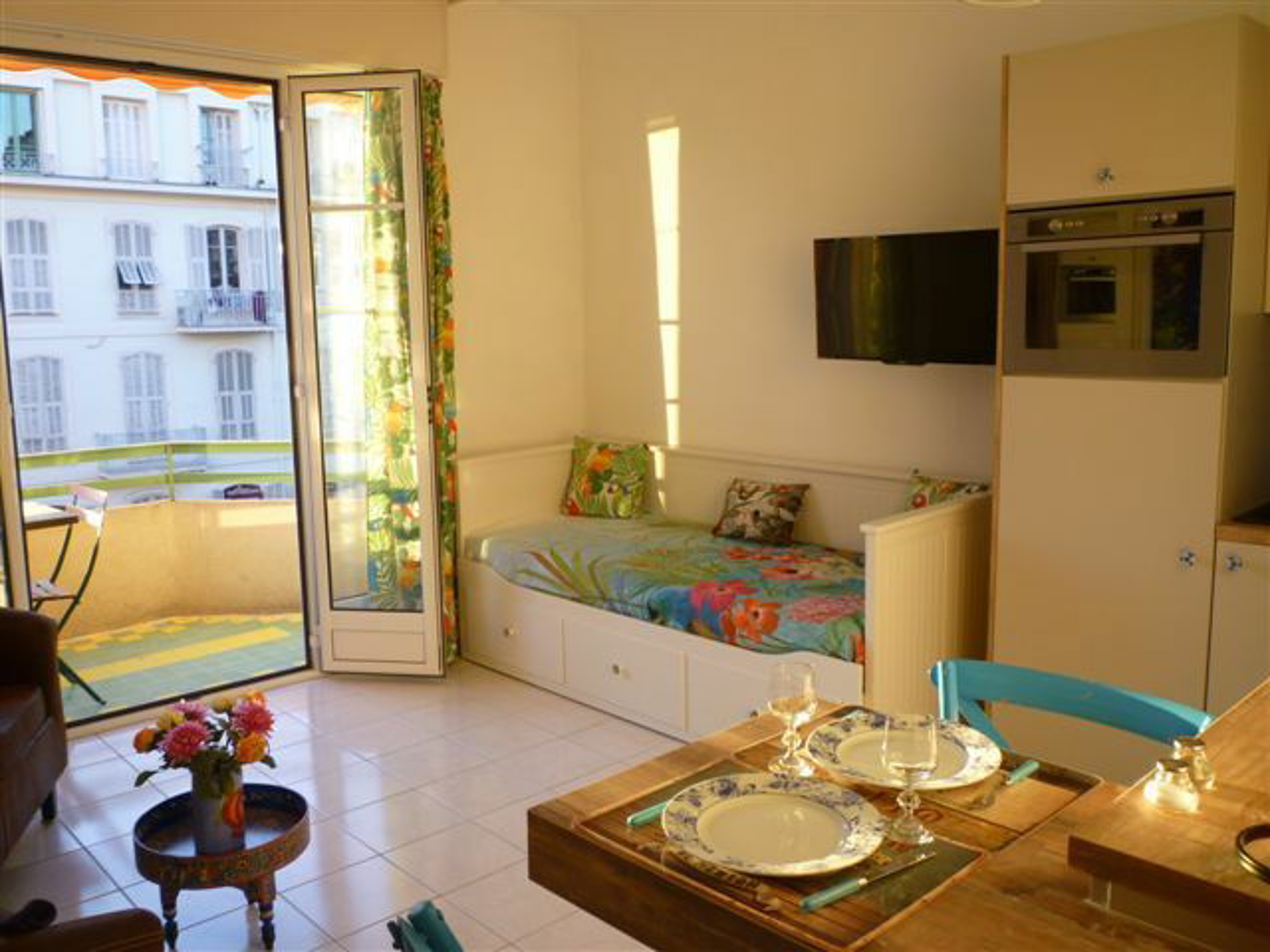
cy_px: 476
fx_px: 1064
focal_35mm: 29
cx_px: 635
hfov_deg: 61.7
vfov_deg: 48.2
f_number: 3.3
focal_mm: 5.2
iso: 100
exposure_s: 1/30
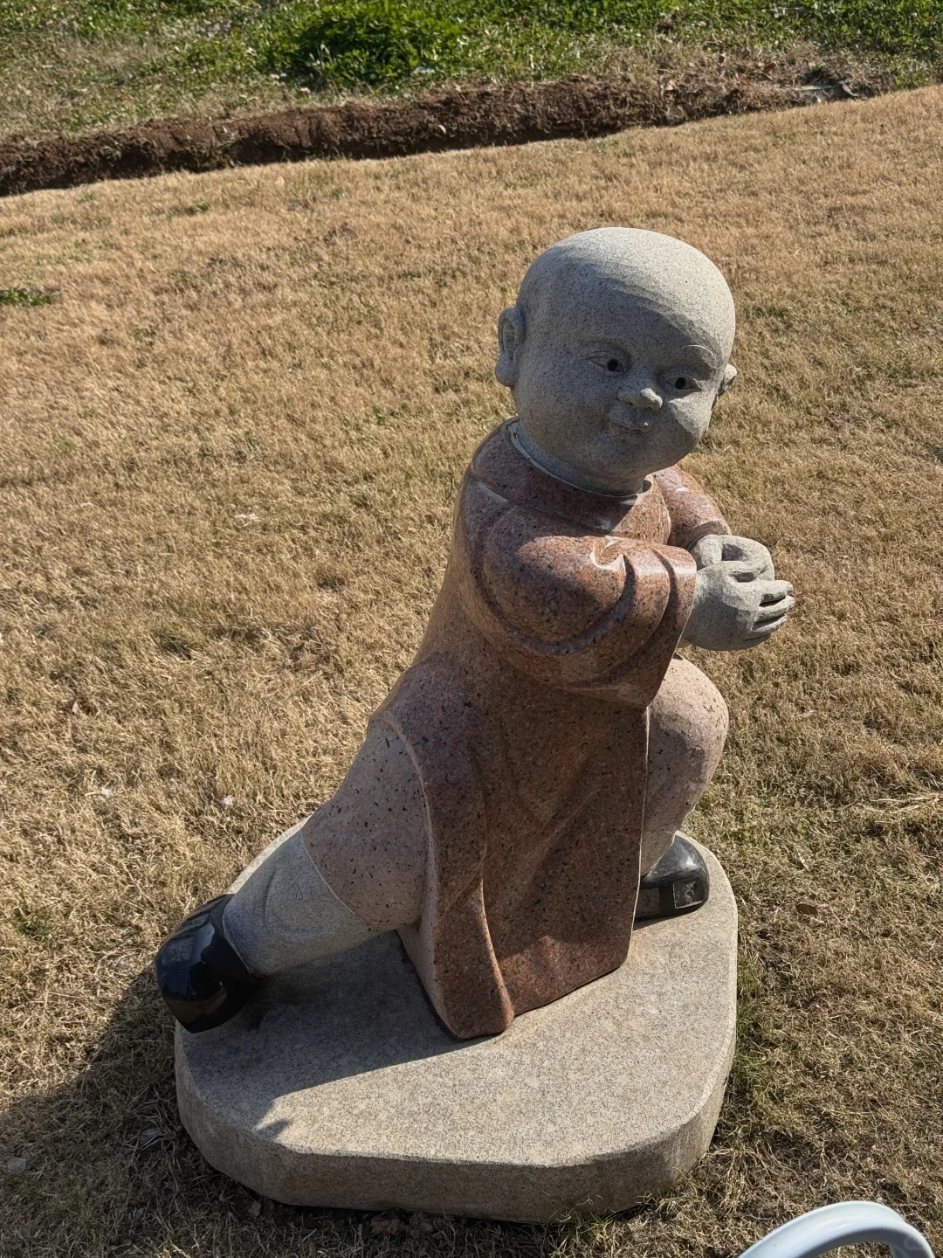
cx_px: 472
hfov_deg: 30.3
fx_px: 1743
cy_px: 629
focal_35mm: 48
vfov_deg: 39.7
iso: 64
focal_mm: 6.76
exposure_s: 1/2833
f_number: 1.78
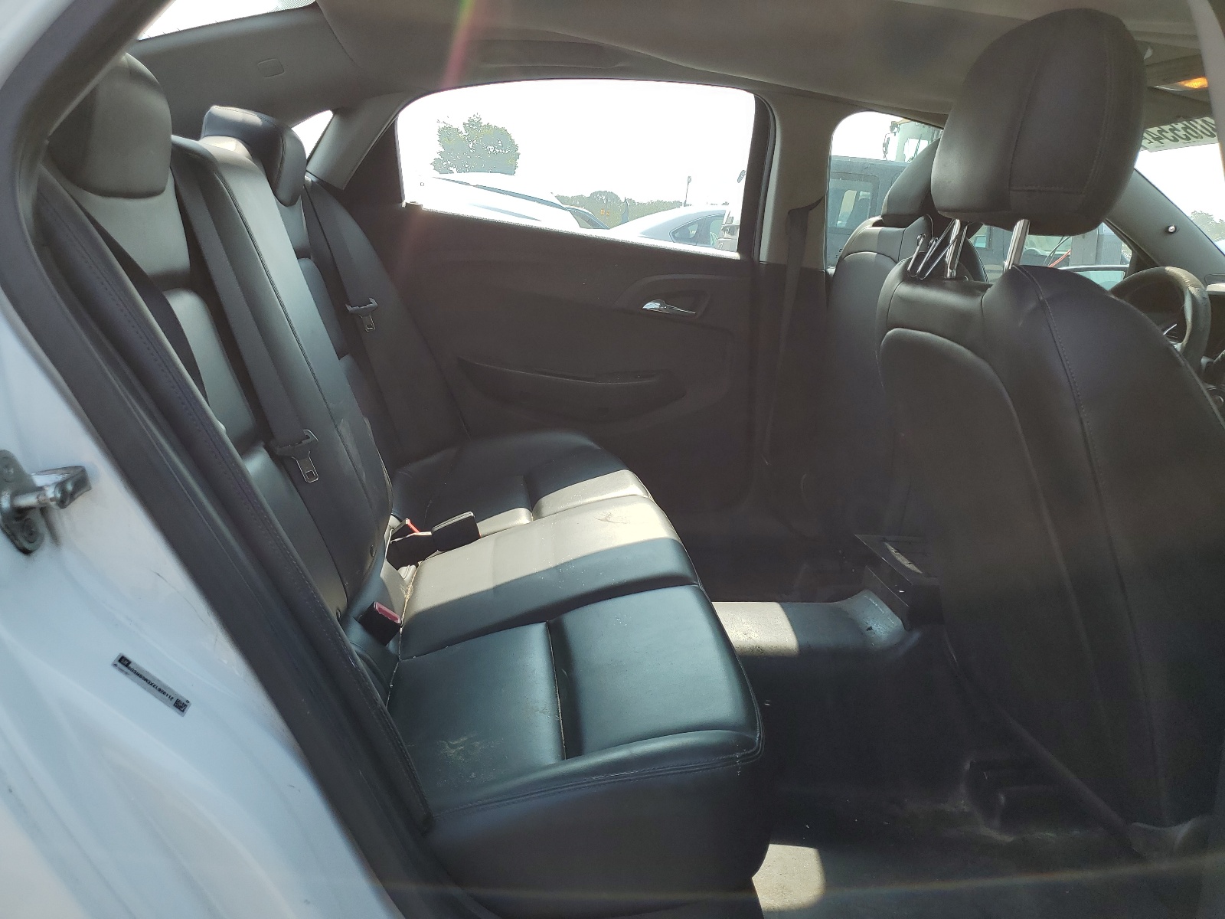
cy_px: 460
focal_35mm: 26
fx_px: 920
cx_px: 612
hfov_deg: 67.3
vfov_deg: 53.1
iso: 50
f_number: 1.5
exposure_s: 1/1111
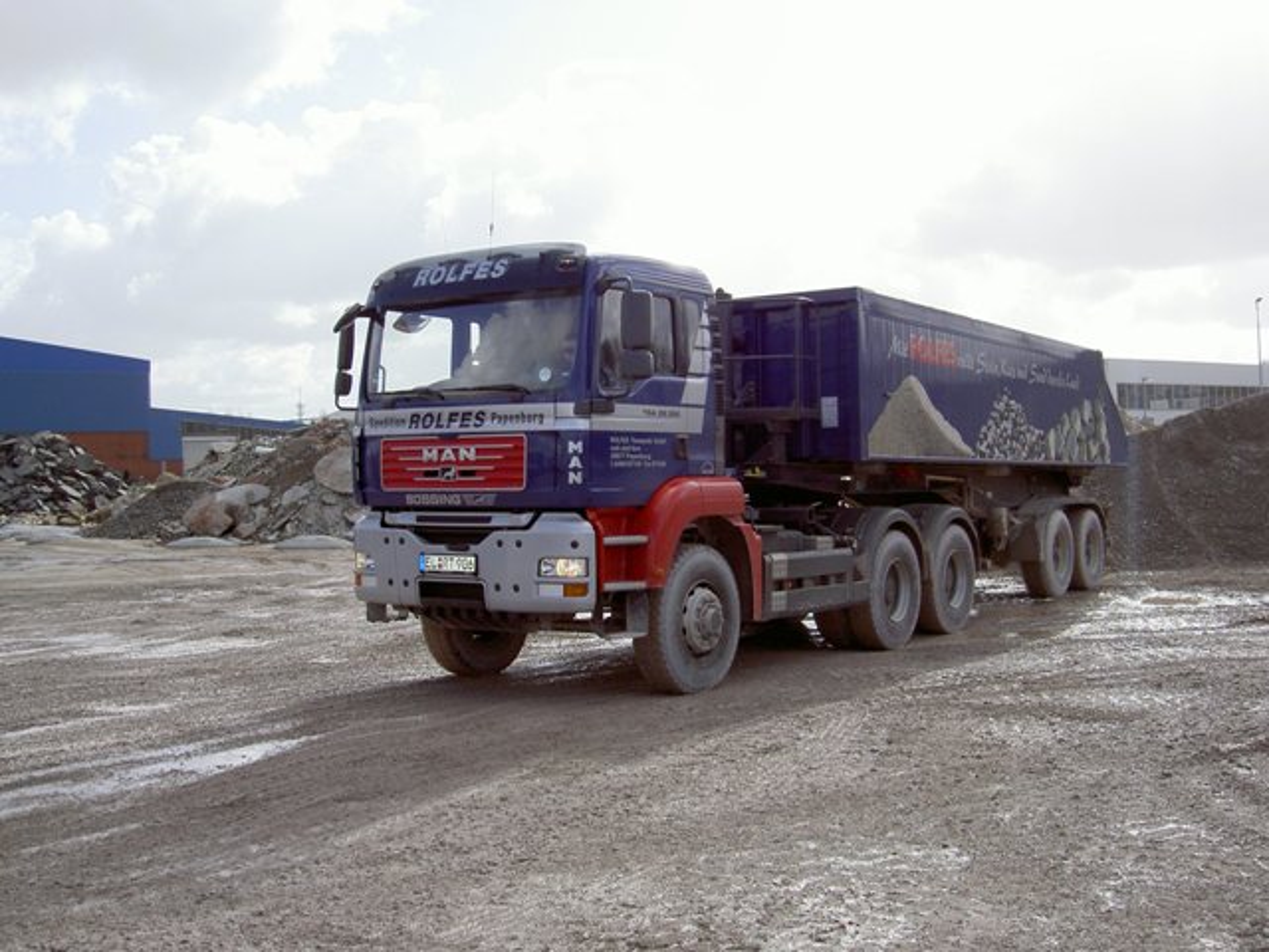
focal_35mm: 39
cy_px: 476
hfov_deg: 47.9
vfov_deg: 36.8
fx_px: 1430
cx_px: 634
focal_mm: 8
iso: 100
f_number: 4.7
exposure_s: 1/500
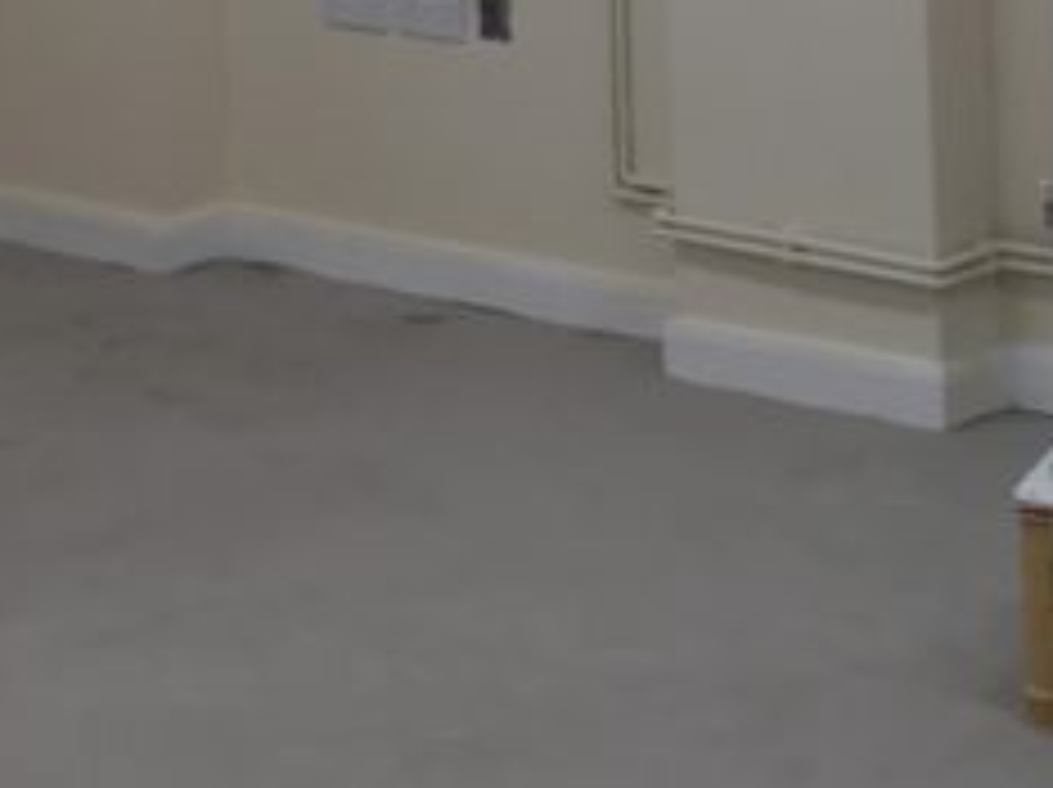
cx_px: 387
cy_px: -432
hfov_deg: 15.5
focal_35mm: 127
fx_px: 3859
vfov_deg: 11.1
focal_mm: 4.15
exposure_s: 1/100
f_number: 2.2
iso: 32
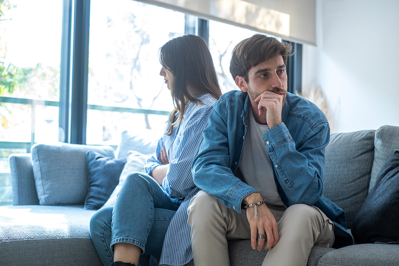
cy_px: 133
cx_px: 200
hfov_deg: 37.5
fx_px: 587
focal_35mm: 53
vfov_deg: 25.5
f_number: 2.5
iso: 800
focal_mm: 35
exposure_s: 1/250
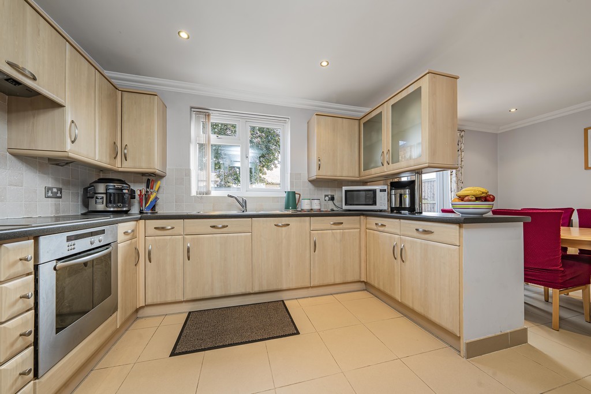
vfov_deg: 90.0
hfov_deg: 112.6
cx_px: 296
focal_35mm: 12
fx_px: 197
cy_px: 197
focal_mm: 12
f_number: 9
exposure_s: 1/13
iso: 320
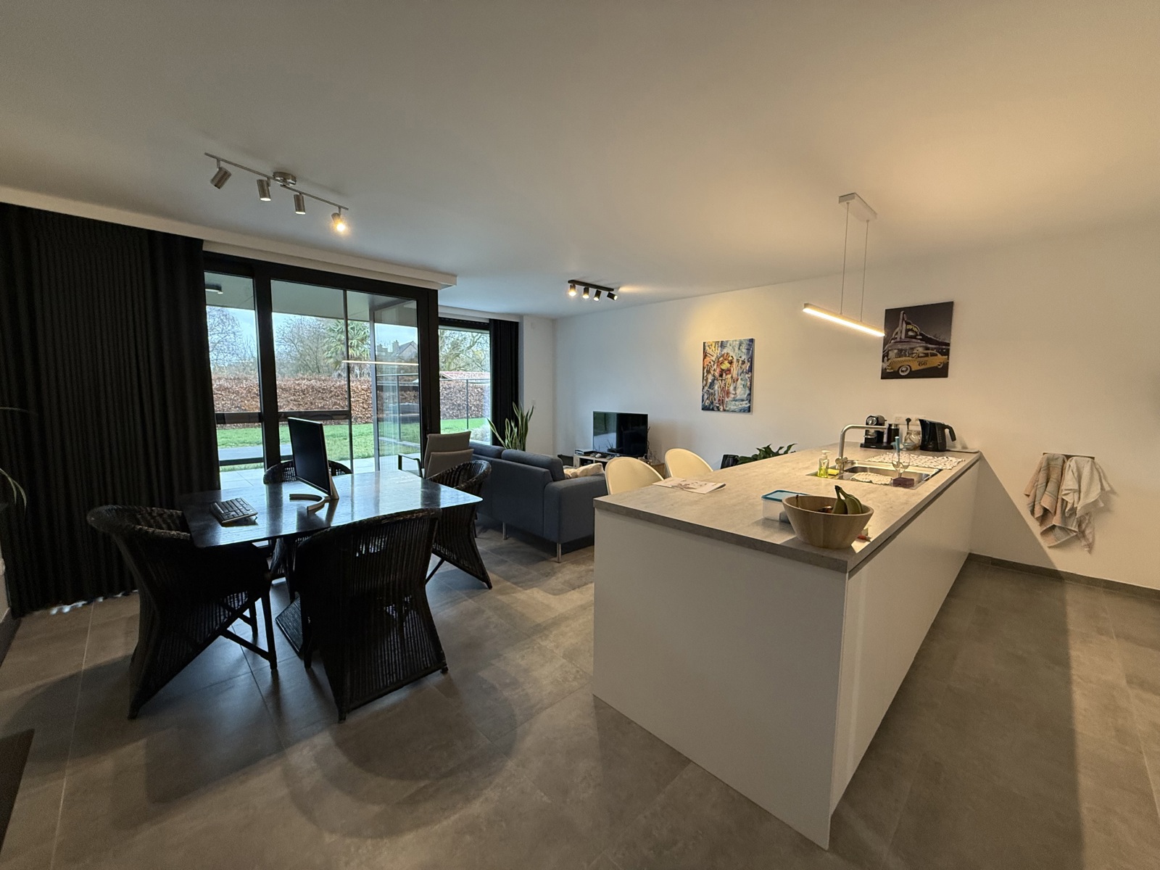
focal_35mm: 14
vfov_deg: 85.7
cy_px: 435
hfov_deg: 102.1
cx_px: 580
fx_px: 469
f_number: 2.2
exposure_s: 1/100
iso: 320
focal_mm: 2.22
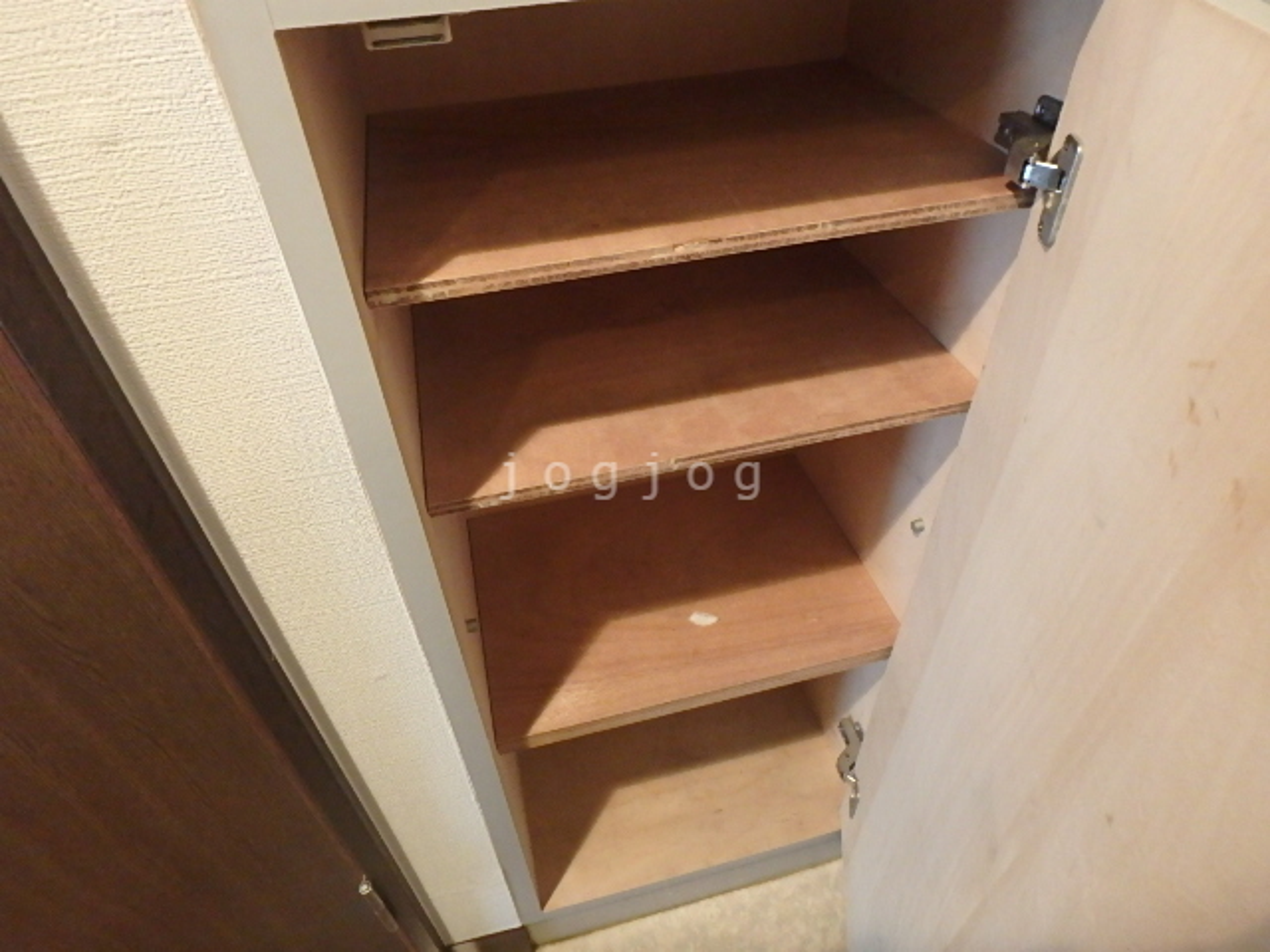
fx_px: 770
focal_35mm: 21
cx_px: 635
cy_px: 476
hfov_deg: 79.0
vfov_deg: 63.4
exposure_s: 1/20
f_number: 3.5
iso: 800
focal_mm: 3.7
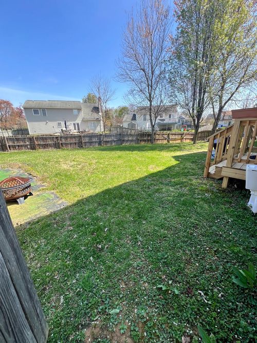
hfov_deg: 89.9
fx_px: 129
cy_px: 172
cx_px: 128
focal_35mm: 13
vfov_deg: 106.2
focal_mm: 1.57
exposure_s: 1/533
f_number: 1.8
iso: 32
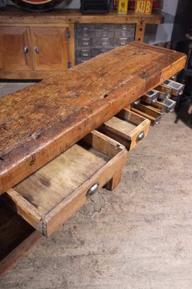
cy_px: 144
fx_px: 280
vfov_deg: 54.4
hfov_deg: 37.9
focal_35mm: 35
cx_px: 96
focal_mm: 23
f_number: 3.6
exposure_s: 1/125
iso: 3200
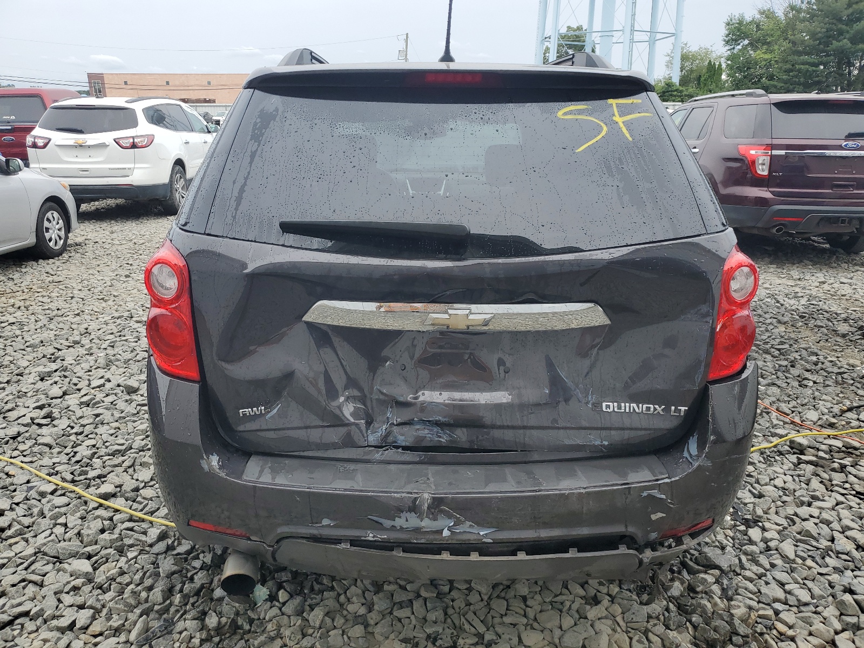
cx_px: 432
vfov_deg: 53.1
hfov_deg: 67.3
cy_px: 324
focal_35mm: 26
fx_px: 649
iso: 50
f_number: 1.5
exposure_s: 1/769
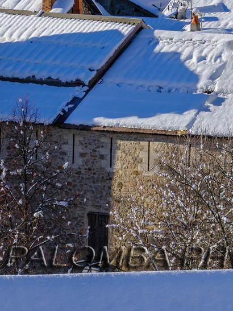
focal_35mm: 480
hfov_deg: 3.1
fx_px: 4310
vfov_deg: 4.1
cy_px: -159
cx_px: 127
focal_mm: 156
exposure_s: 1/125
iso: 320
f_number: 16
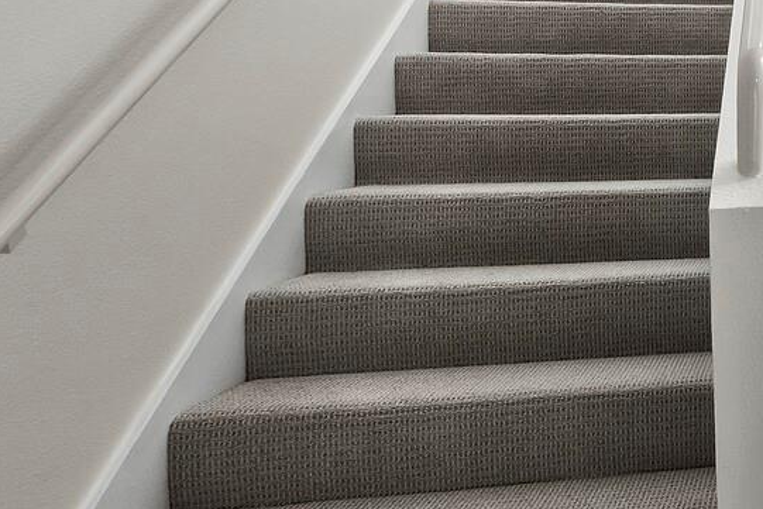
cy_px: 95
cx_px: 1056
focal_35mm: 43
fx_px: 912
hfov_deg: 31.4
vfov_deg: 30.4
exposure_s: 1/4
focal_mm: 7
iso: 400
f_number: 11
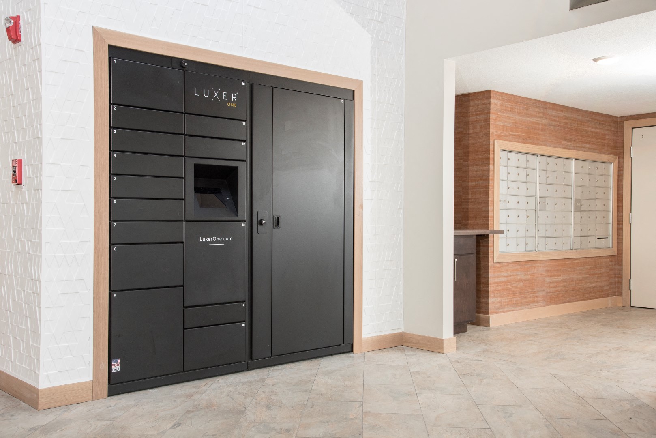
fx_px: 693
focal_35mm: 38
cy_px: 219
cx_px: 328
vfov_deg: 35.1
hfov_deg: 50.7
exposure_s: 1/40
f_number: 10
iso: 800
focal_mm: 38
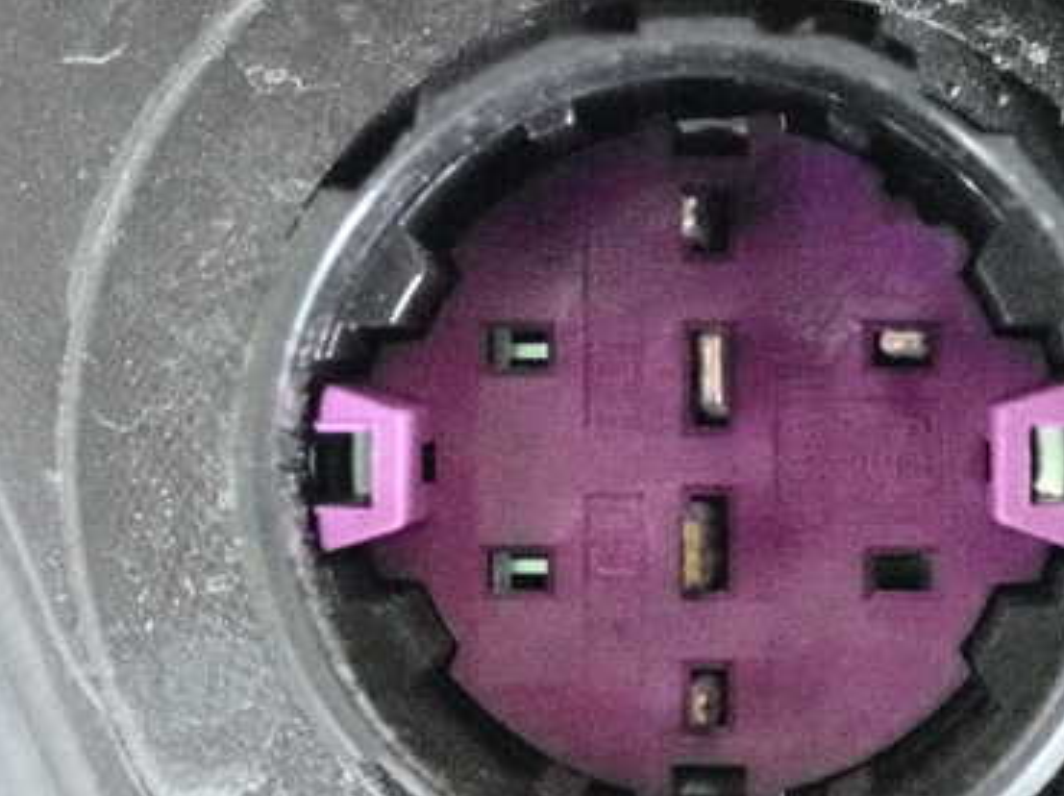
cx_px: 698
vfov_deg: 9.7
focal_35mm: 153
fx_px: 4698
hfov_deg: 12.9
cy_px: 412
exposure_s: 1/125
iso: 12800
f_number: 4.7
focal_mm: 16.79
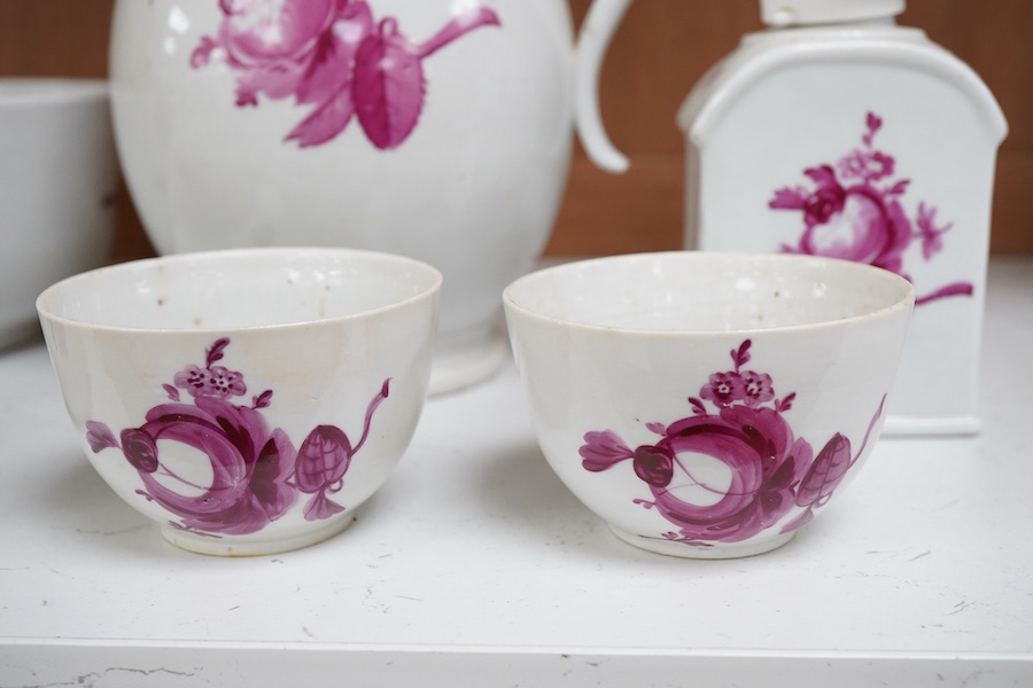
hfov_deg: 43.6
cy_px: 344
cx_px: 516
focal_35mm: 45
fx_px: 1291
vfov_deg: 29.9
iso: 1250
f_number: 9
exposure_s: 1/125
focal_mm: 30
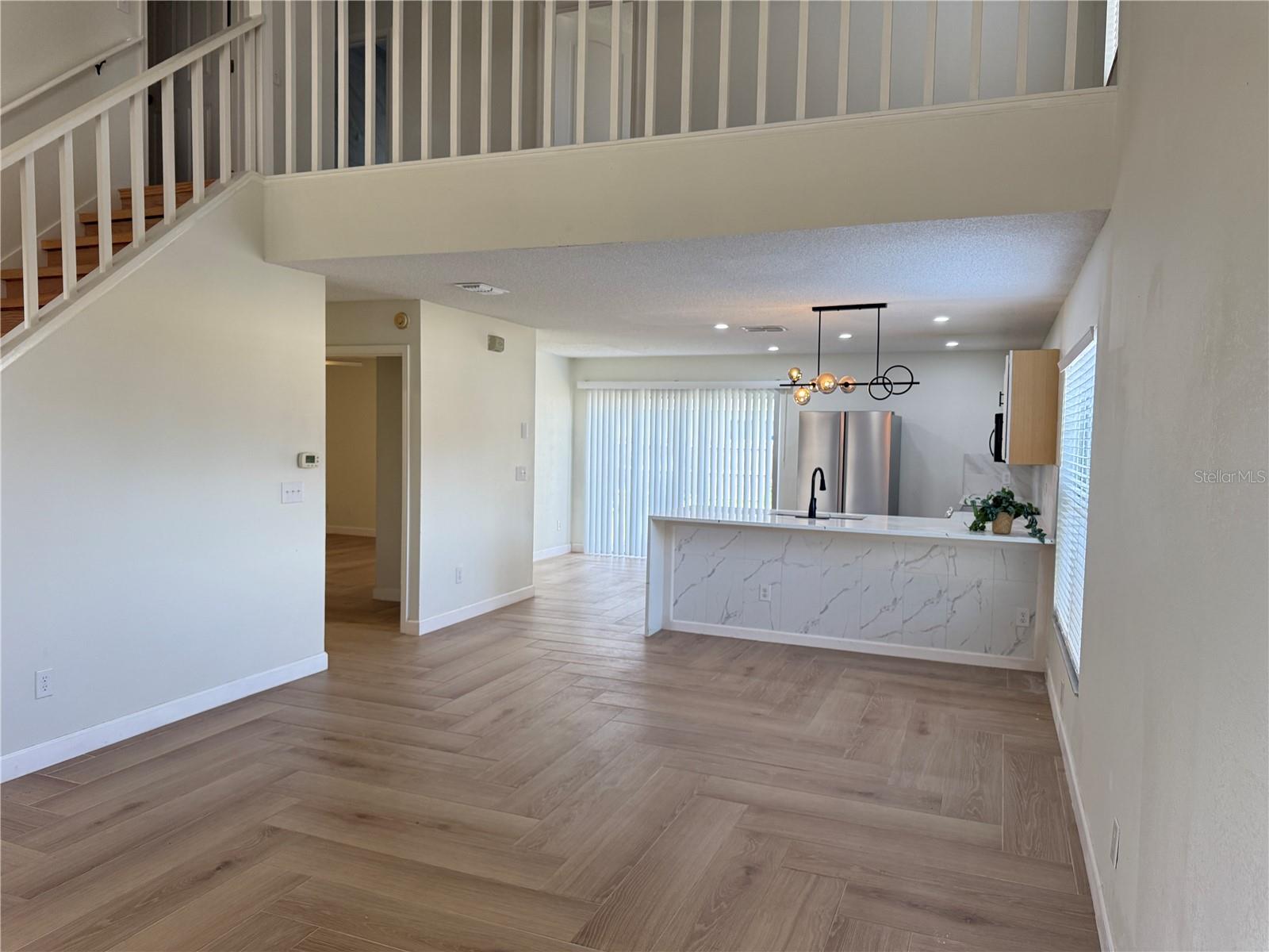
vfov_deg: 56.8
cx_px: 634
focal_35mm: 24
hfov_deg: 71.6
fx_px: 880
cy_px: 476
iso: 200
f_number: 1.78
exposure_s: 1/120
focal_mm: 6.76
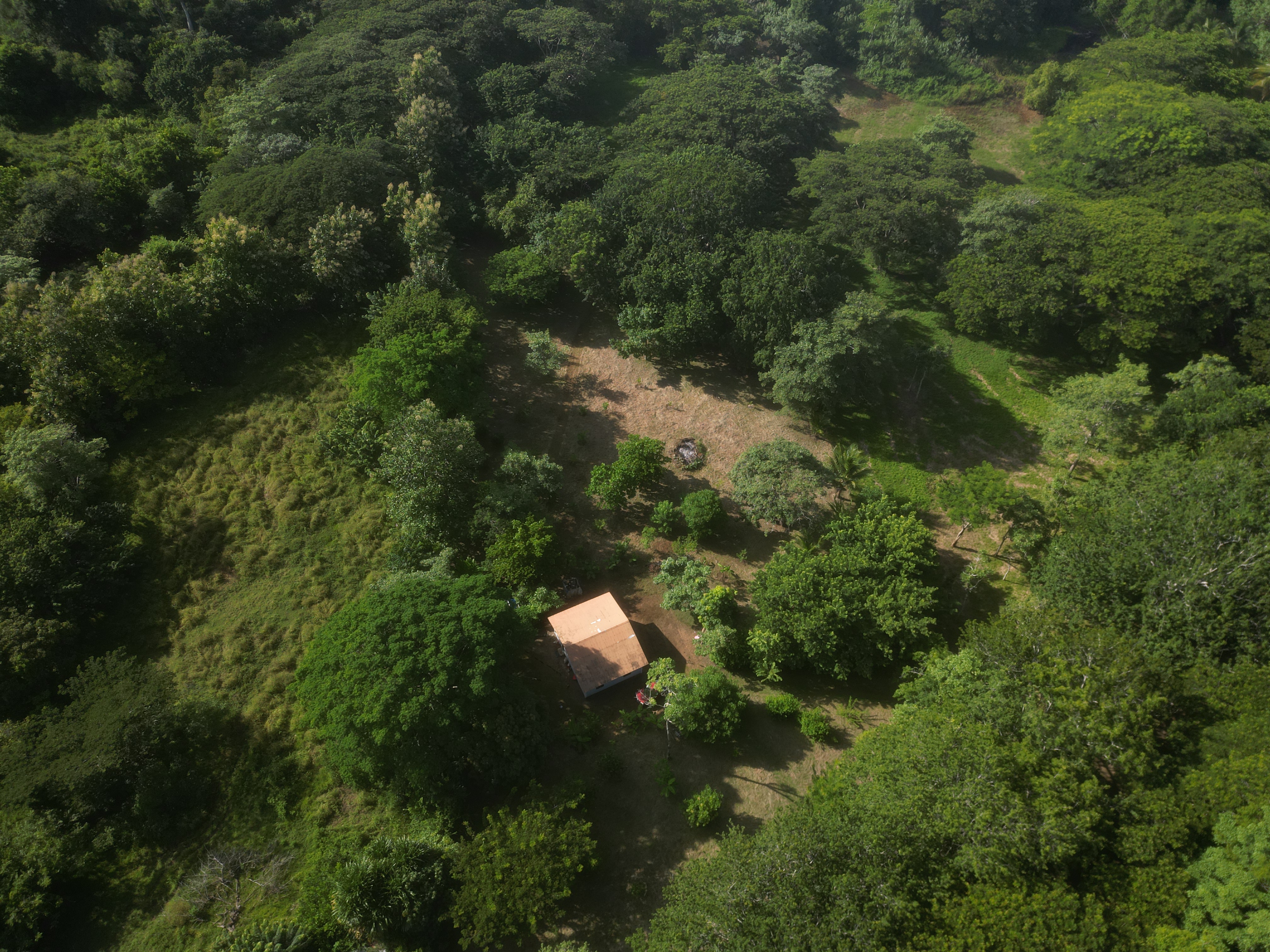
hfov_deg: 71.6
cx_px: 635
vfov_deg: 56.8
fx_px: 881
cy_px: 476
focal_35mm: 24
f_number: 1.7
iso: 100
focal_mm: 6.72
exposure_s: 1/1250
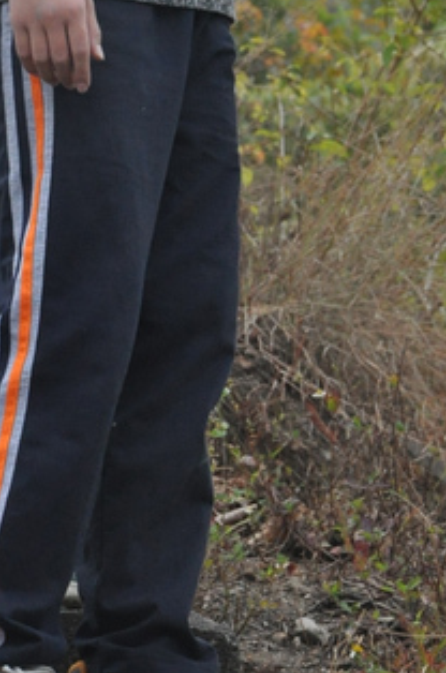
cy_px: -84
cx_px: 48
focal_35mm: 306
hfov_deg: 4.5
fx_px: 5711
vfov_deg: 6.7
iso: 1600
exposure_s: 1/640
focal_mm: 80
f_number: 9
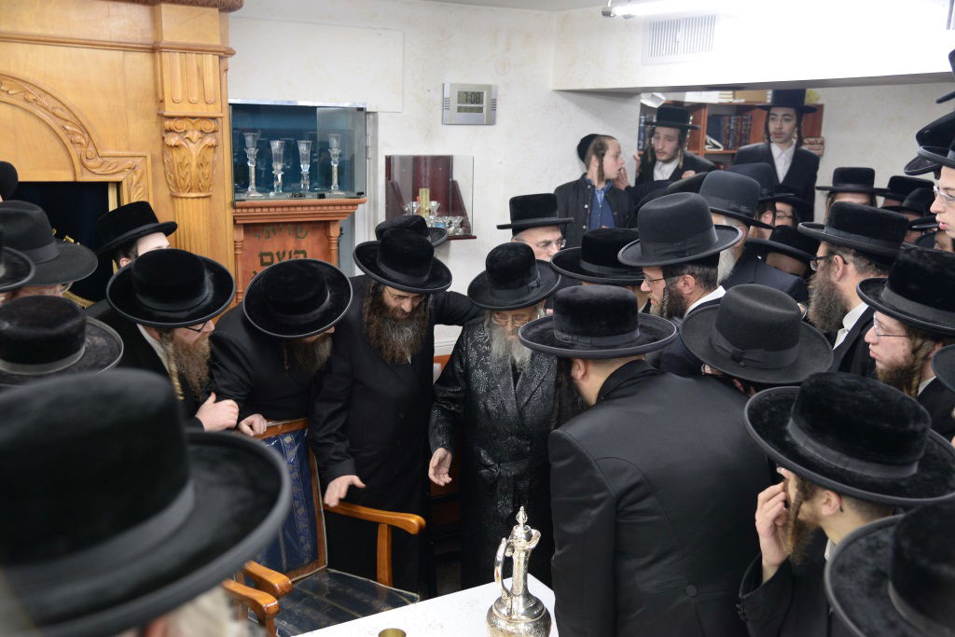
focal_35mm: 35
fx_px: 929
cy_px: 318
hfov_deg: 54.4
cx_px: 478
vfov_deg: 37.9
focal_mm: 35
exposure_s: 1/60
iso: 1250
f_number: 4
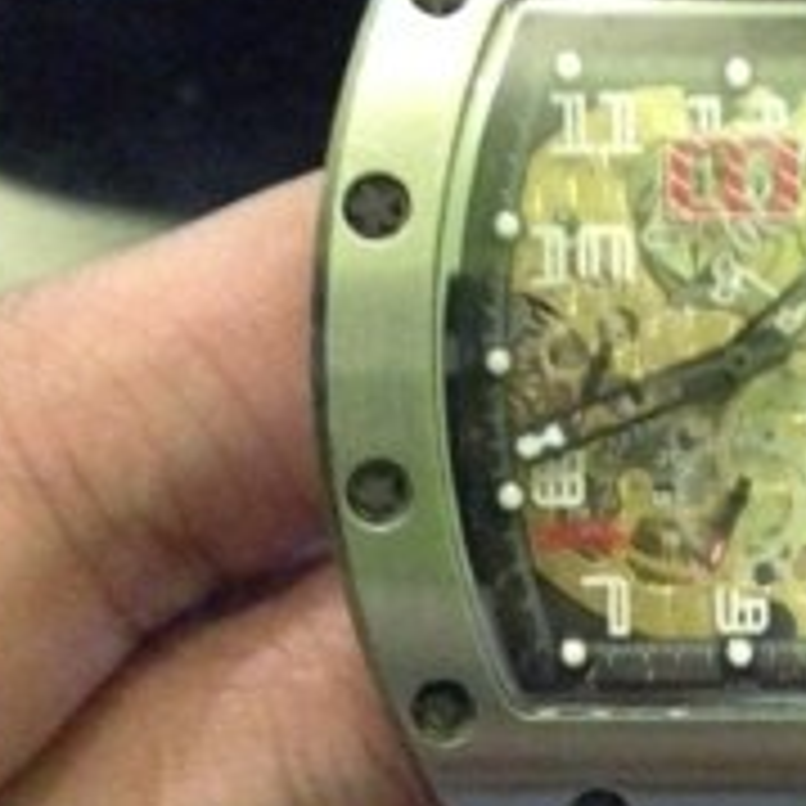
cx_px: 671
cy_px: 581
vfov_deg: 22.0
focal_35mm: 78
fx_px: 2055
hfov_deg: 21.8
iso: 2000
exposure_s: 1/15
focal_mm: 4.12
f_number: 2.4
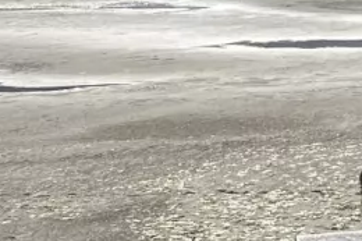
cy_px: -111
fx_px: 1678
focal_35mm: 167
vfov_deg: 8.1
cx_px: 983
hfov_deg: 10.1
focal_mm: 5.7
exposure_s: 1/12658
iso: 50
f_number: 1.5
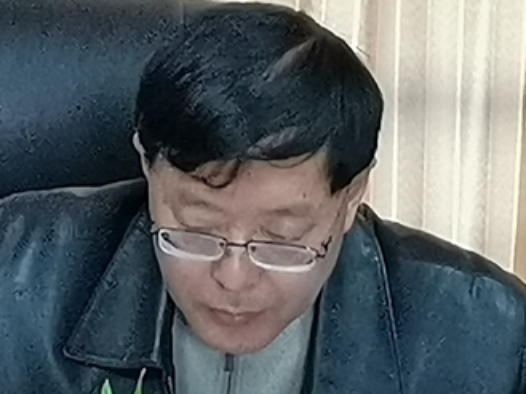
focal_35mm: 263
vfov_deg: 5.6
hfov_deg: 7.5
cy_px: 348
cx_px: 224
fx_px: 3992
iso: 320
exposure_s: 1/50
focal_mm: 5.5
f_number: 1.8
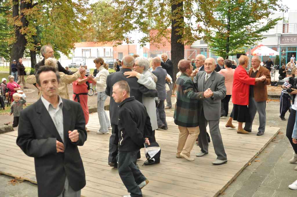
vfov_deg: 34.1
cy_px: 98
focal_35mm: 39
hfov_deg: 49.6
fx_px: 321
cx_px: 148
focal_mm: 26
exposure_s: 1/400
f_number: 4
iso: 2000
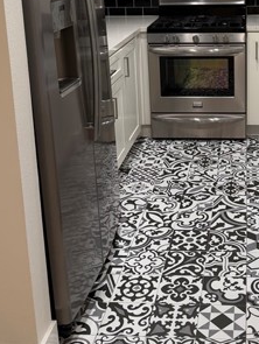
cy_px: 57
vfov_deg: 35.3
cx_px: 212
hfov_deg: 27.5
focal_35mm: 52
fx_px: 518
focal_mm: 6.76
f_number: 1.78
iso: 125
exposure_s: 1/60
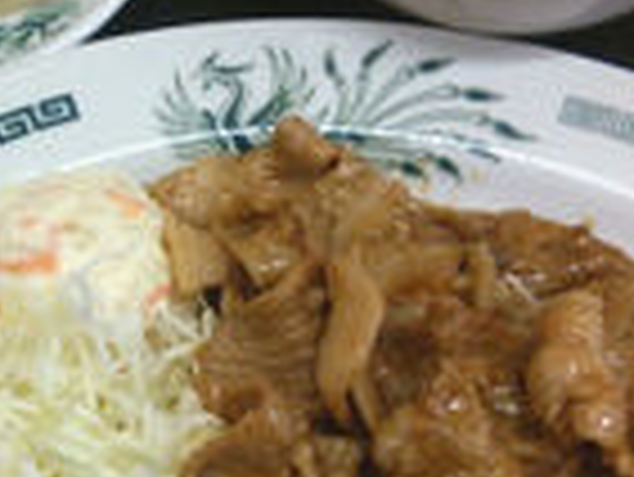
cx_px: 27
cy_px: 256
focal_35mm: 85
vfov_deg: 17.4
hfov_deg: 22.3
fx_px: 1558
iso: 64
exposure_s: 1/59
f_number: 1.94
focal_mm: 4.06
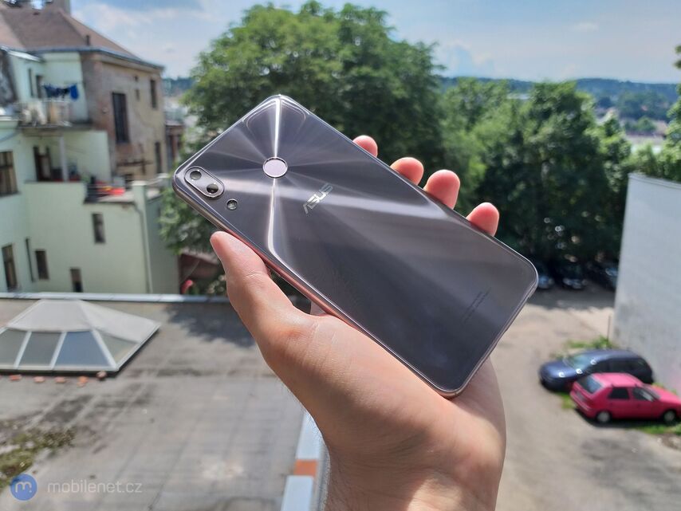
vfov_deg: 53.1
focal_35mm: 26
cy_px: 256
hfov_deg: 67.3
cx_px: 340
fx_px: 512
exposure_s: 1/1292
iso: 40
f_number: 1.7
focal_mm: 3.93
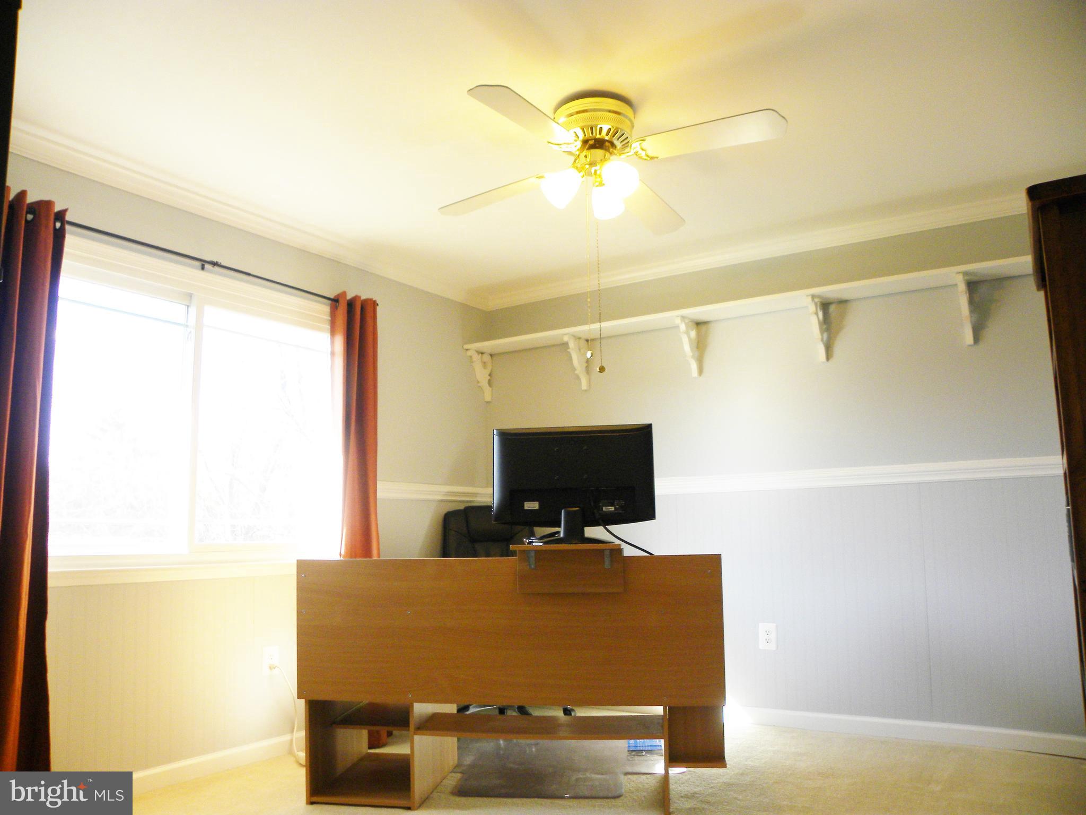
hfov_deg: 67.3
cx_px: 543
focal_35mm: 26
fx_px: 816
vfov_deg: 53.1
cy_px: 408
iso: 108
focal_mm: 4.6
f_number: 2.8
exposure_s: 1/78.1
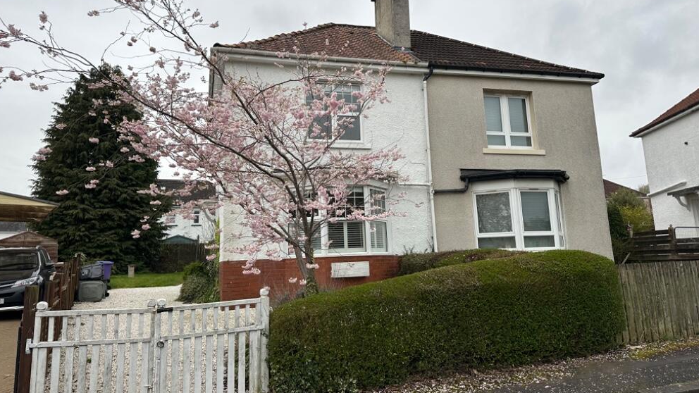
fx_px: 500
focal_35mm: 27
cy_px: 170
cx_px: 341
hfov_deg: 69.8
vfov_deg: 42.8
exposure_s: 1/756
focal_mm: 6.86
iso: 80
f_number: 1.78
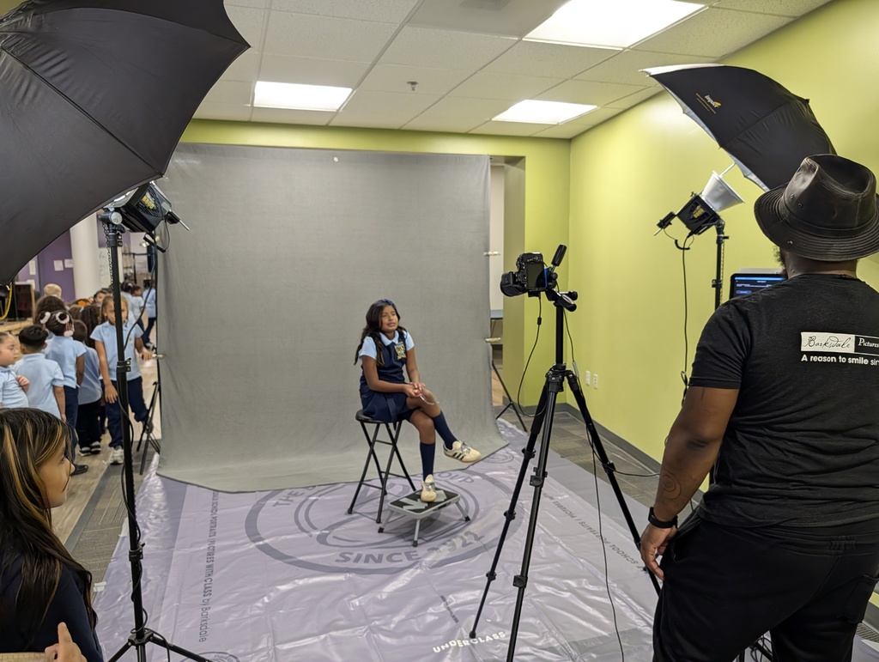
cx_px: 440
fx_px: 610
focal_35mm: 24
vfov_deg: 56.9
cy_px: 331
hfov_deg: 71.5
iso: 487
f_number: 1.68
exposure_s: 1/267
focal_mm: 6.9
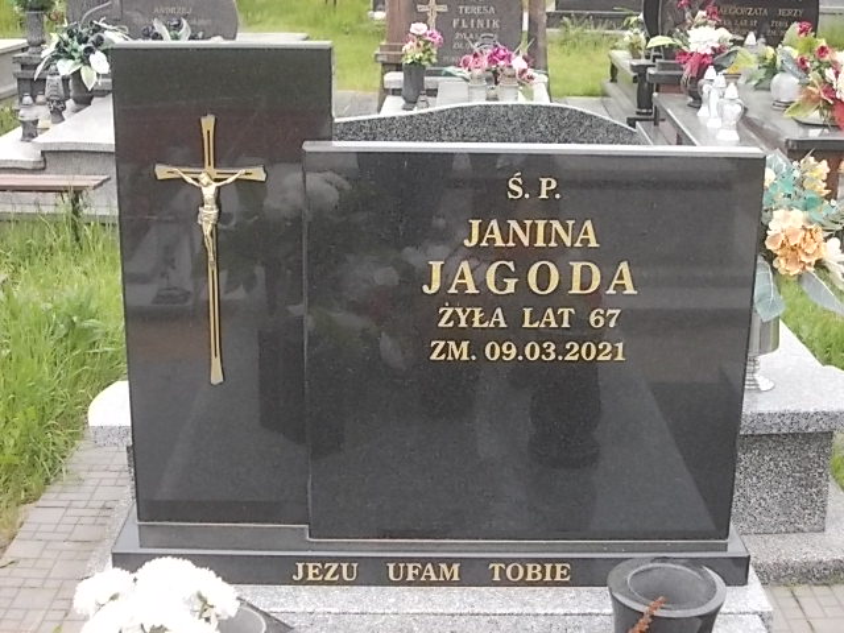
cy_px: 316
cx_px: 422
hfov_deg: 37.5
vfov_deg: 28.6
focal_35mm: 51
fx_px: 1243
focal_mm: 7.2
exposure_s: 1/125
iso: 80
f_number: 3.6
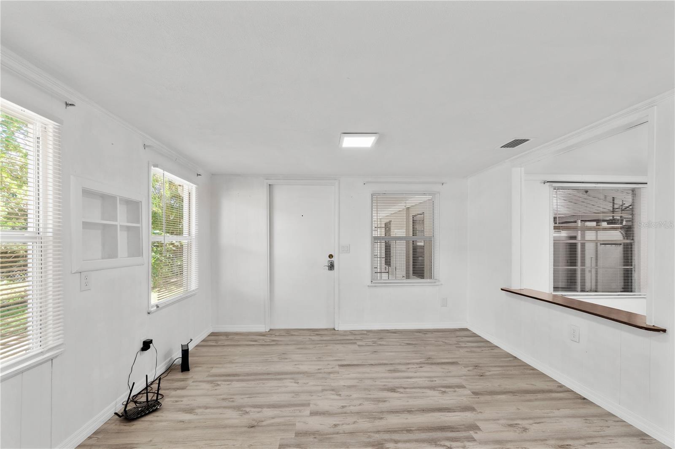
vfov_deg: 77.3
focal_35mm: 15
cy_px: 224
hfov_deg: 100.4
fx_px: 281
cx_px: 338
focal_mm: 10
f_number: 7.1
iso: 100
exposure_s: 2.5
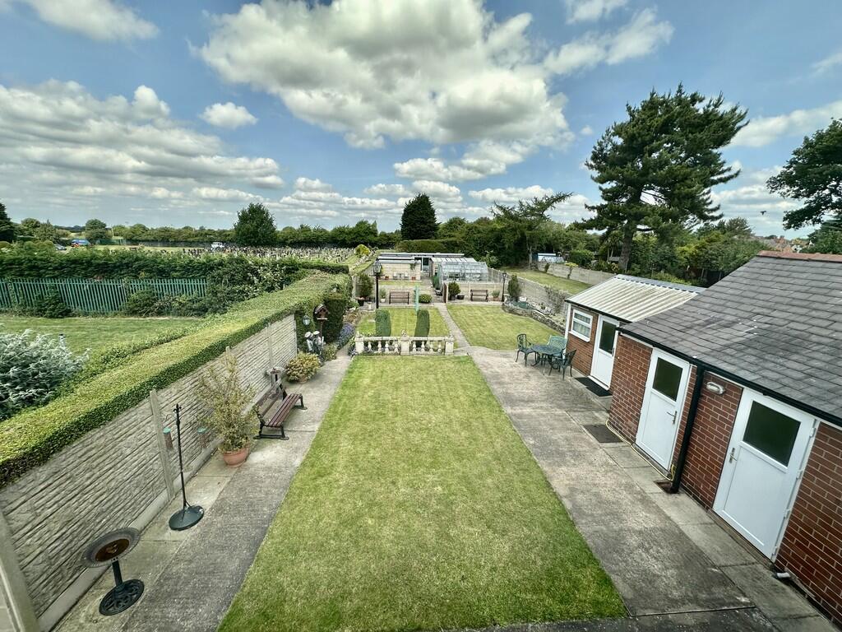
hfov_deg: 102.1
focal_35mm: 14
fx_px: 341
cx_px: 421
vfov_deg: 85.7
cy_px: 316
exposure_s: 1/972
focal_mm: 2.22
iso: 50
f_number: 2.2
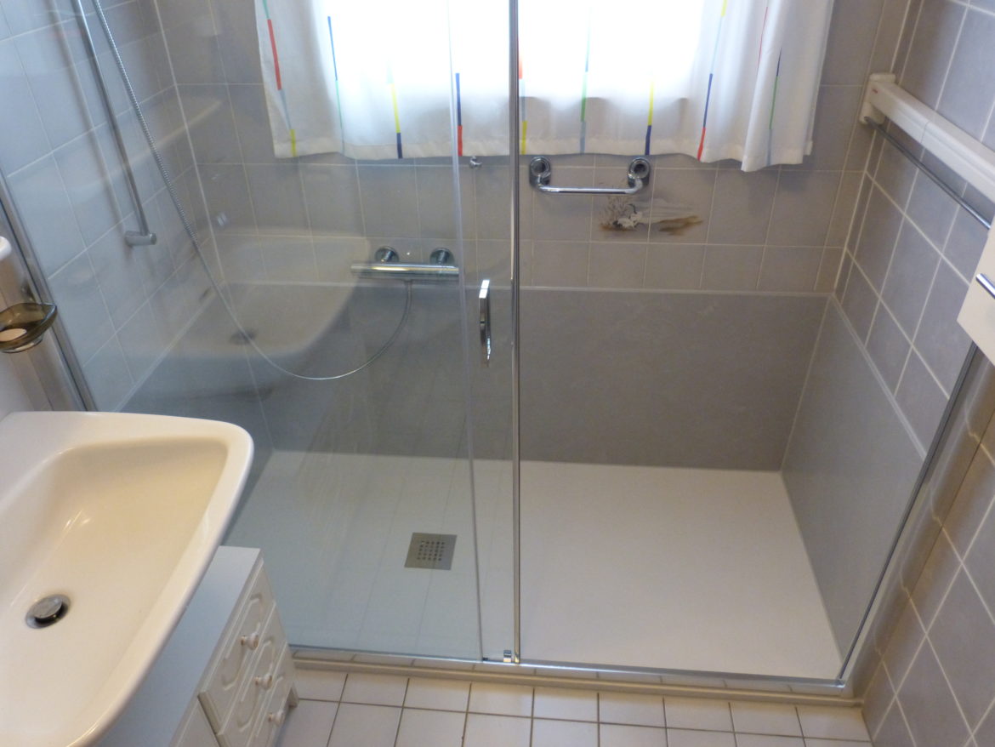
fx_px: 719
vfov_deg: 54.9
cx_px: 498
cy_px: 374
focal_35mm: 25
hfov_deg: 69.4
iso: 400
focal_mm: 4.5
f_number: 2.8
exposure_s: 1/40
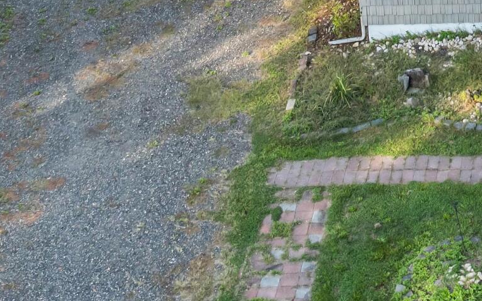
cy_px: -272
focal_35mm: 100
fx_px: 1314
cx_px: 572
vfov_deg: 11.9
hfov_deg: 19.6
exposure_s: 1/1250
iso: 130
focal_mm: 12.29
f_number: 2.8
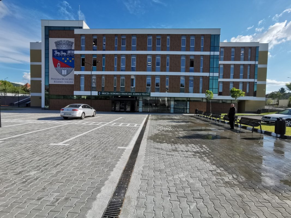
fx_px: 143
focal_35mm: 17
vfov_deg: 74.7
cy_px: 109
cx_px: 146
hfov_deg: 91.0
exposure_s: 1/1479
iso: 50
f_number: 2.2
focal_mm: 2.23
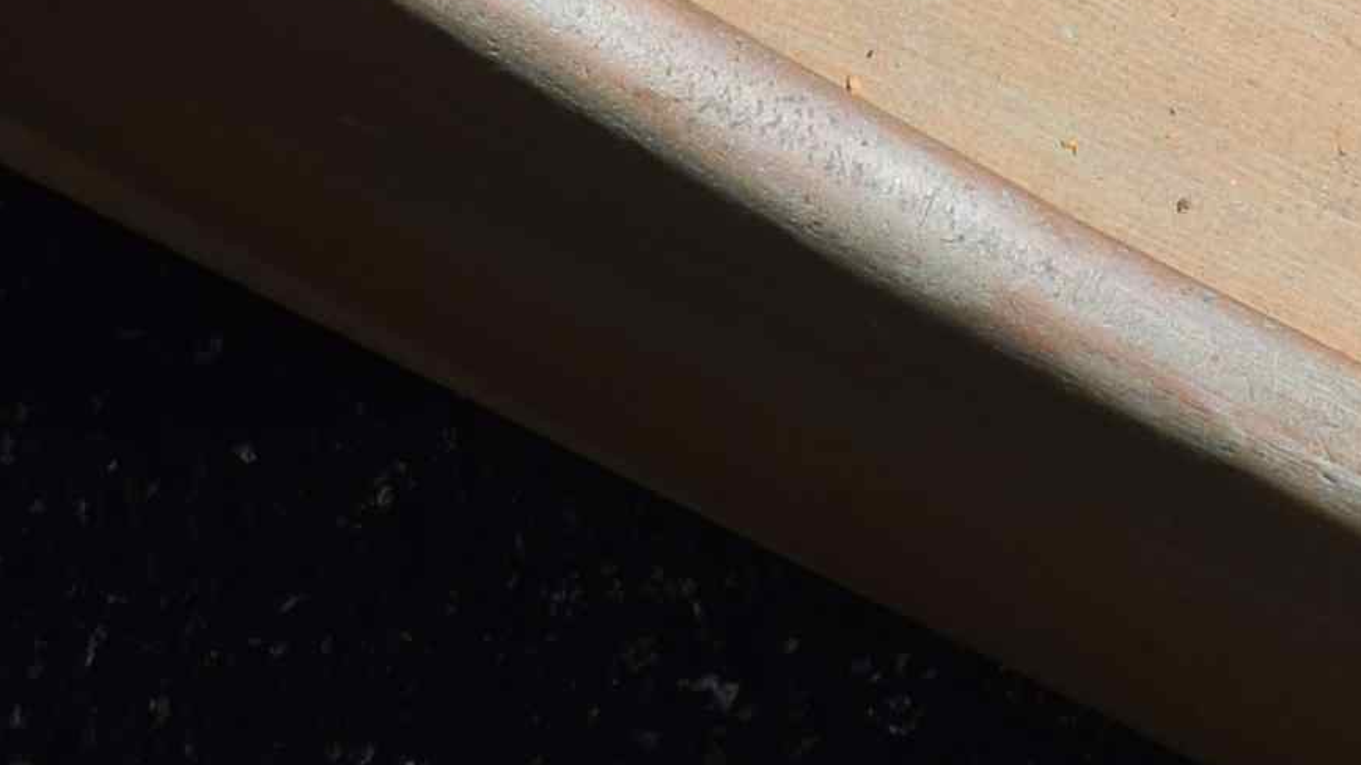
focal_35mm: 229
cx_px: 1216
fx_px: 8250
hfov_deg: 9.4
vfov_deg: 5.2
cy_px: -880
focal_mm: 21
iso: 200
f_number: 10
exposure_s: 1/400
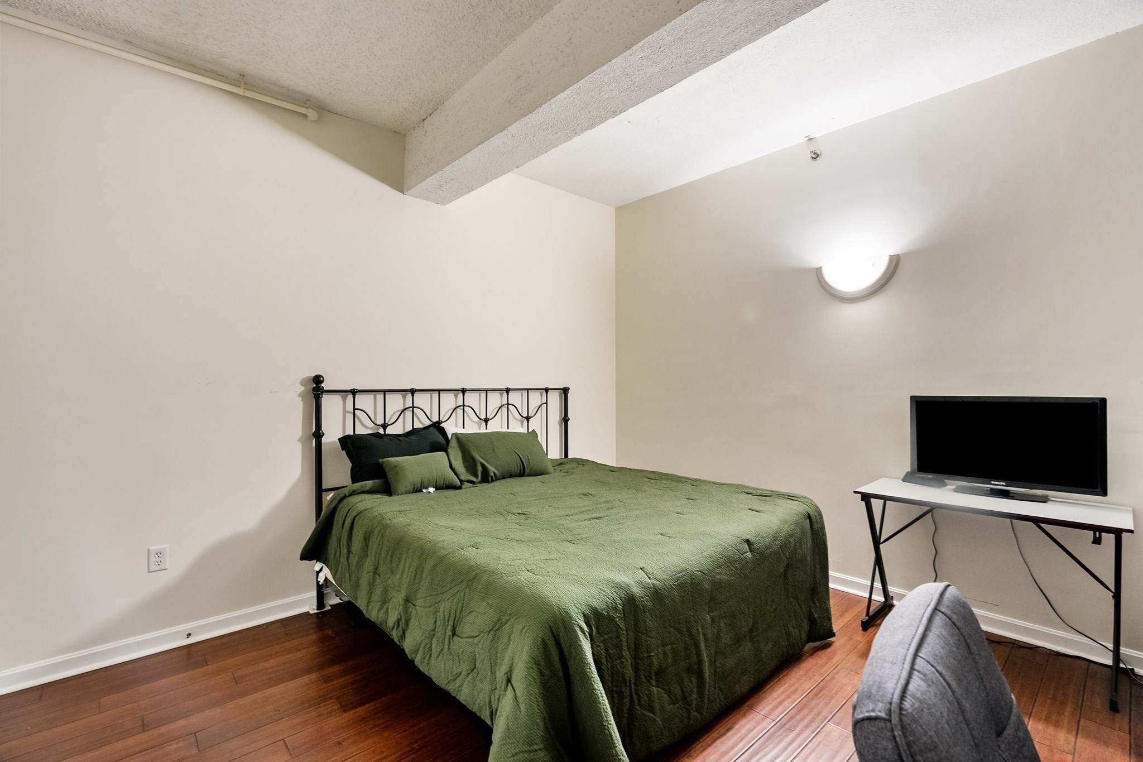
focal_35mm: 16
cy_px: 381
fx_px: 508
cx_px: 572
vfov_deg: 73.7
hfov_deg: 96.7
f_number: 8
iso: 320
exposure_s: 3.2
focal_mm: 16
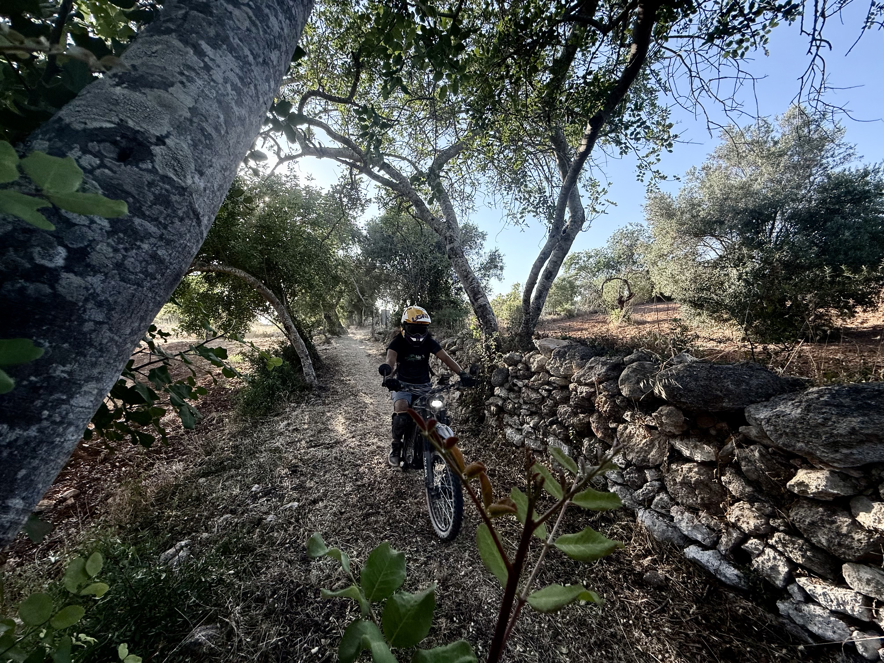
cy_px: 332
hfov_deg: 102.1
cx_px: 442
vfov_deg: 85.7
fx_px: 358
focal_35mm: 14
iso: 64
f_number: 2.2
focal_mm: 2.22
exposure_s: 1/329
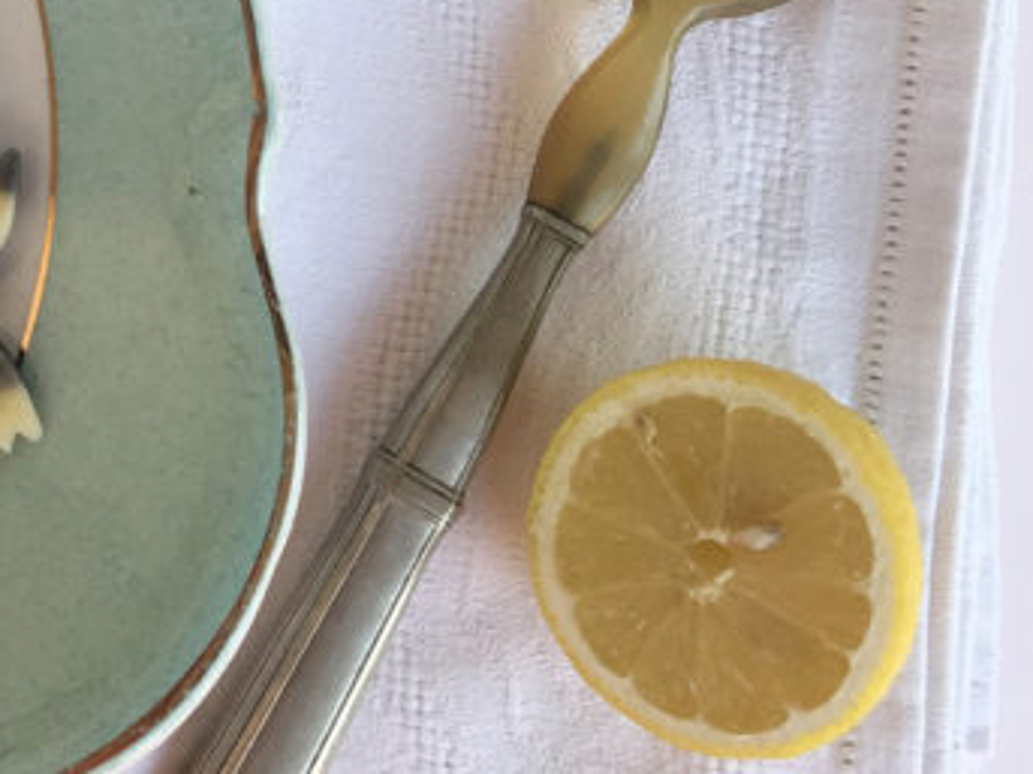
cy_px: -289
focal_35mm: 99
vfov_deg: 14.2
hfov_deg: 18.0
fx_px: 2953
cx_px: -440
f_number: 2.2
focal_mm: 4.15
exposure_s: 1/50
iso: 25
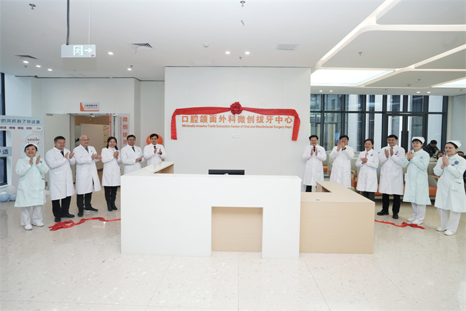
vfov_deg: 62.0
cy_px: 156
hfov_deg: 83.9
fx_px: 259
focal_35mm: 20
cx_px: 233
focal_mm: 20
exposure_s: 1/160
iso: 2500
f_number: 7.1
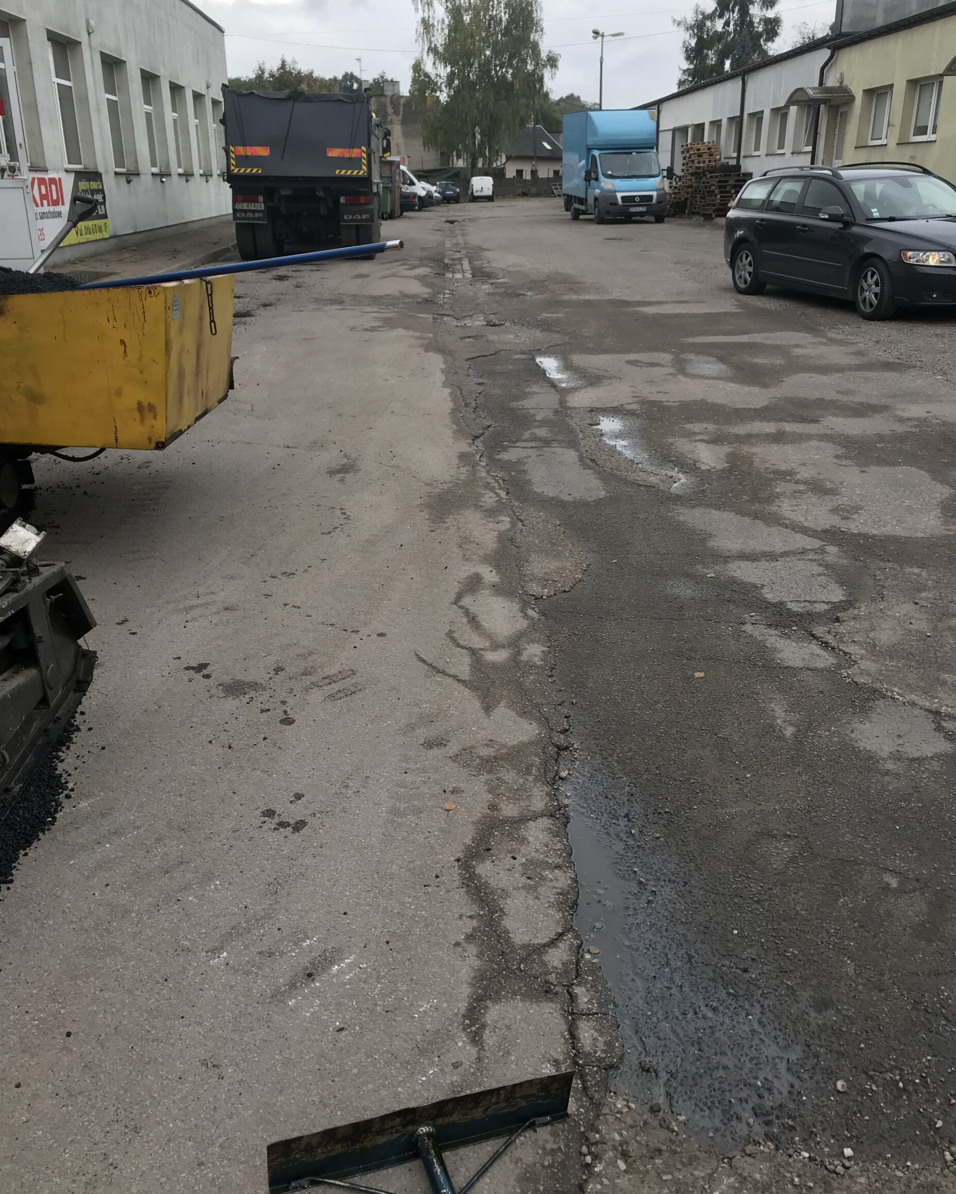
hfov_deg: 48.5
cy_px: 610
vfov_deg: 58.8
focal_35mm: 30
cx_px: 481
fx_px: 1061
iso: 20
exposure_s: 1/618
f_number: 1.8
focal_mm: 3.99
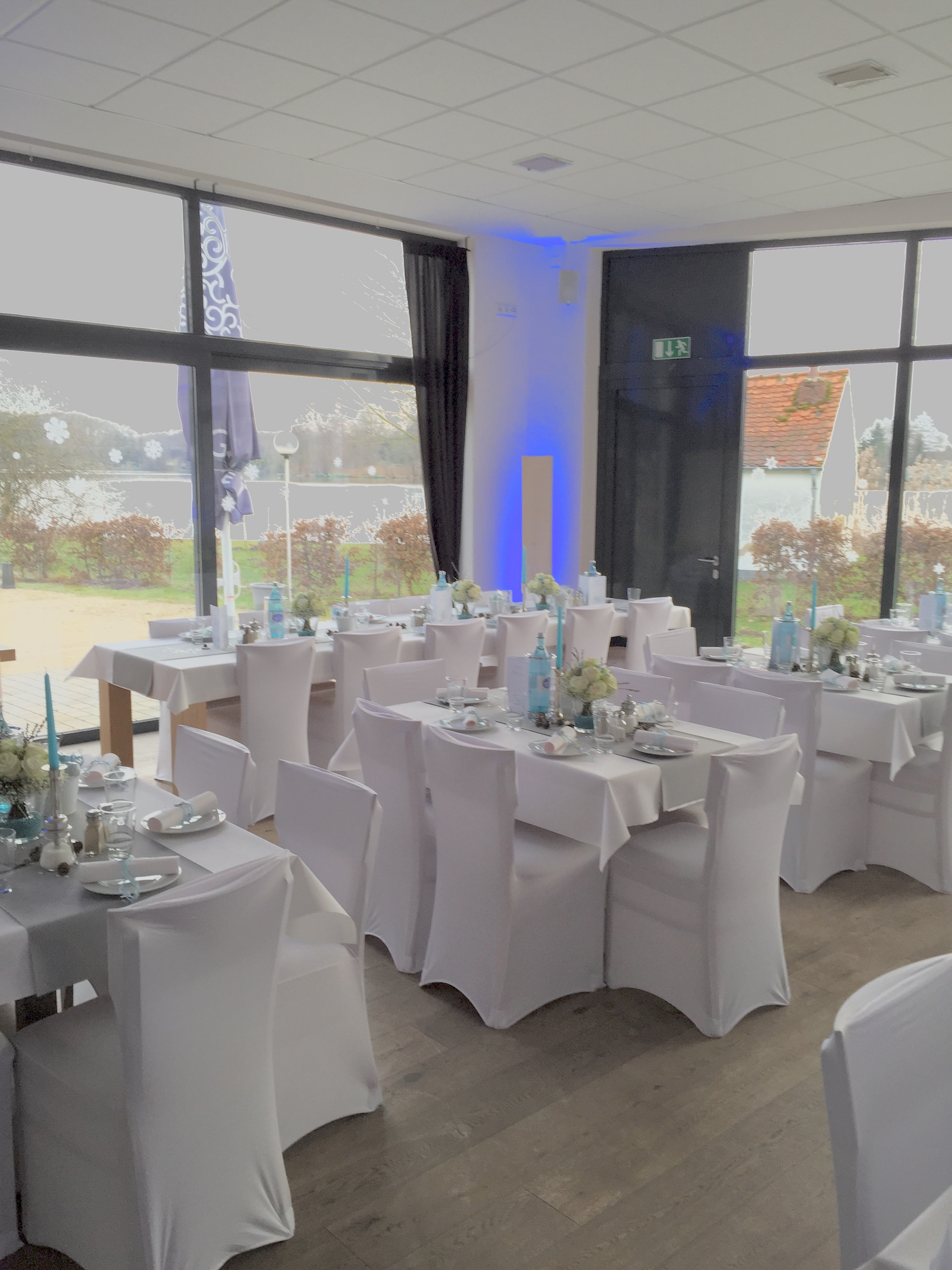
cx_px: 476
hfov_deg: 48.2
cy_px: 635
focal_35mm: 29
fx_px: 1063
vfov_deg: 61.7
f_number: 2.2
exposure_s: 1/60
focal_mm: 4.15
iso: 32
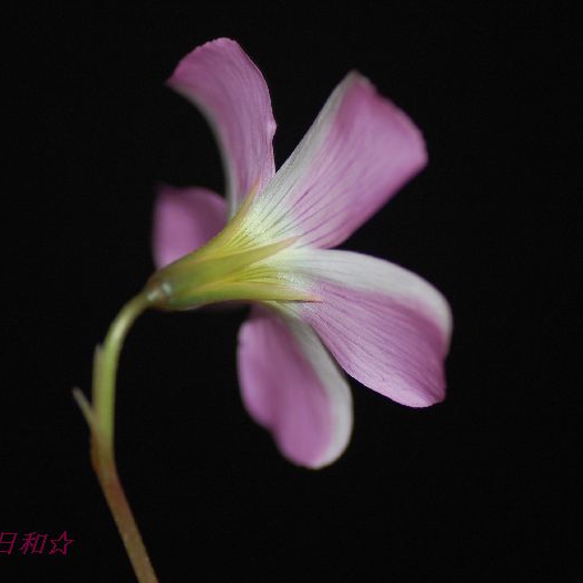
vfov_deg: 10.0
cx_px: 223
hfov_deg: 10.0
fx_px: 3315
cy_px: 293
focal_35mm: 174
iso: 400
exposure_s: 1/60
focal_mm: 90
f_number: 4
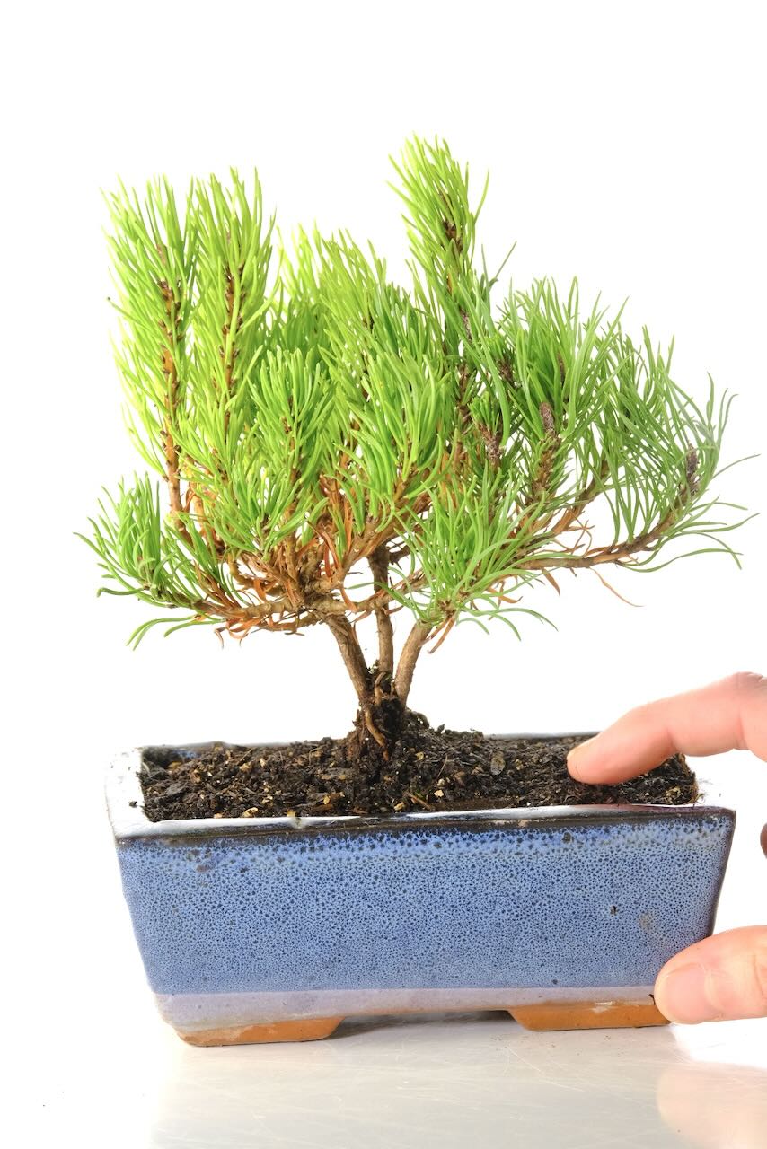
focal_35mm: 157
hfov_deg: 8.7
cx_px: 384
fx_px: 5014
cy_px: 574
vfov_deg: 13.1
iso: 1600
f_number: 11
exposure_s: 1/13
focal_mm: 104.9
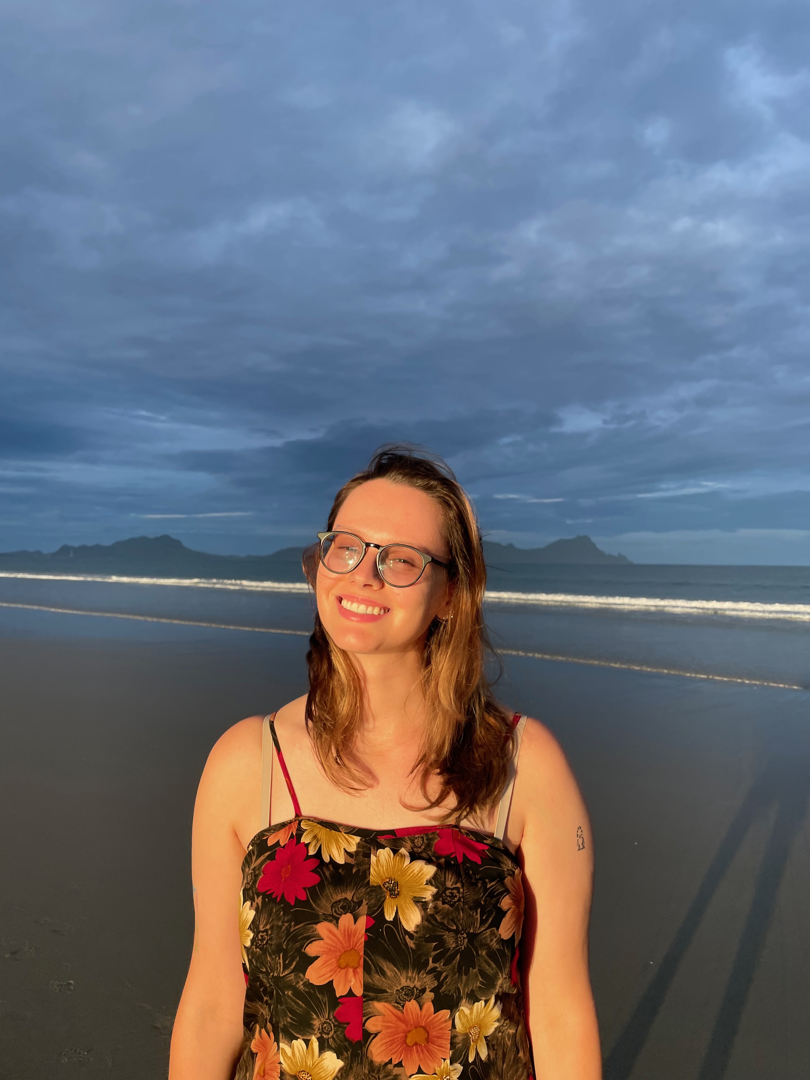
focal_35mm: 26
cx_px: 405
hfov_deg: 53.1
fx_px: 811
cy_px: 540
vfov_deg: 67.3
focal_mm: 4.2
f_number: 1.6
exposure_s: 1/1289
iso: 32
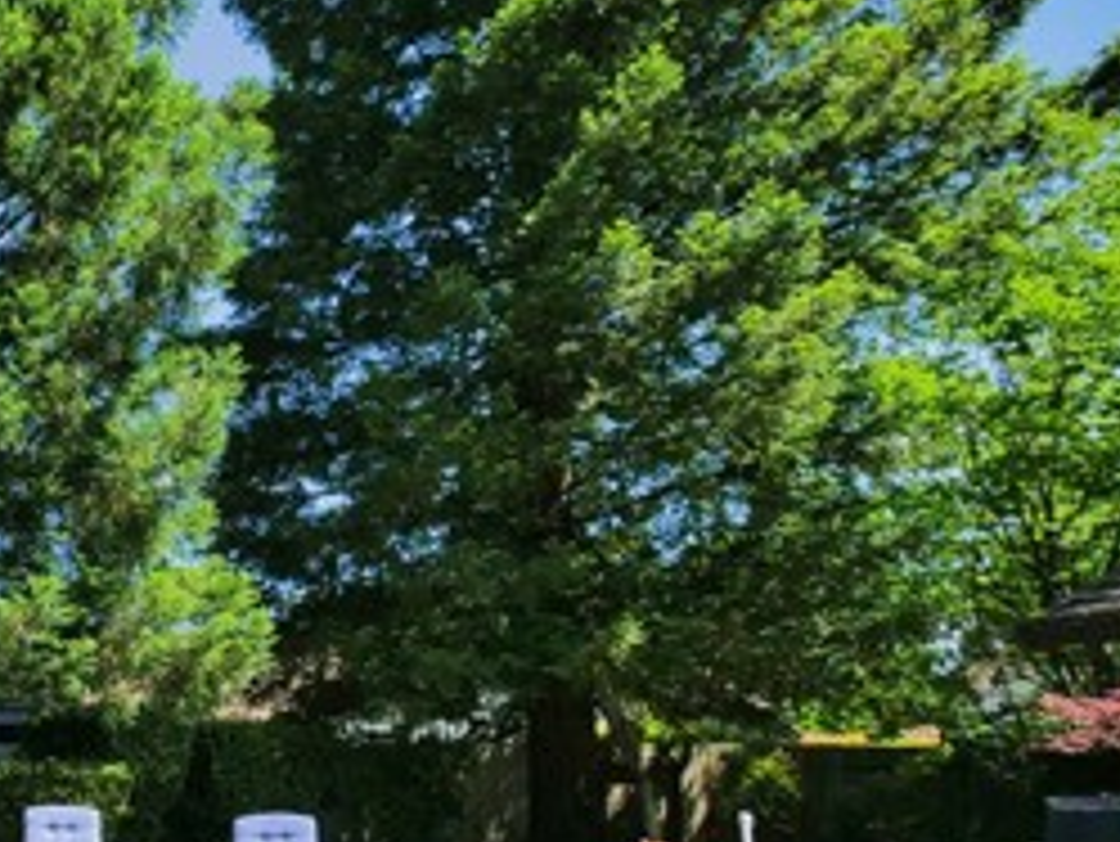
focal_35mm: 36
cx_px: -207
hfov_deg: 38.6
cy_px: 792
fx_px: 1165
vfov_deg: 36.6
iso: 250
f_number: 4.5
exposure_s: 1/1600
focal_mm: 7
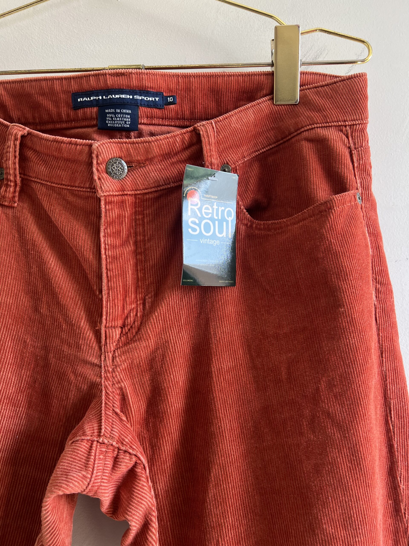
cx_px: 204
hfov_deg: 53.1
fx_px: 410
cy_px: 273
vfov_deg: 67.3
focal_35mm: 26
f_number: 1.5
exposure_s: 1/121
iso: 100
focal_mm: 5.7
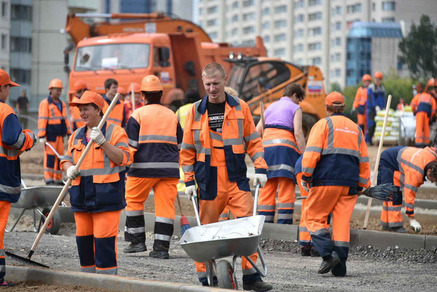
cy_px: 146
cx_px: 218
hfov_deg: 8.9
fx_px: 2793
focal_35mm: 230
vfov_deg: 6.0
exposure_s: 1/1000
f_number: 5.6
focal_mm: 230
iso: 400
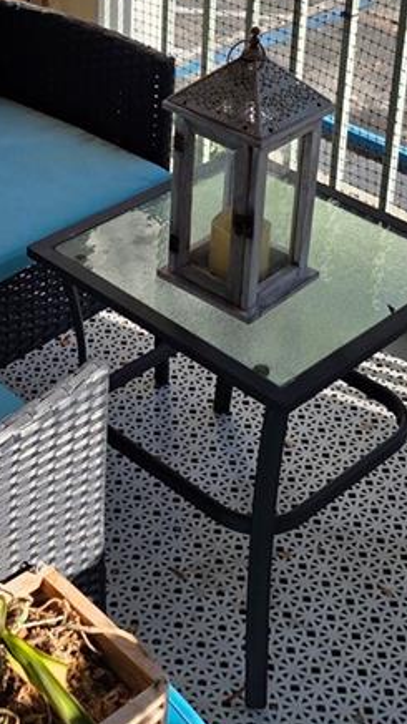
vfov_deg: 29.3
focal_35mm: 69
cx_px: 43
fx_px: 1325
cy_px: 68
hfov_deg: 17.2
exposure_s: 1/3569
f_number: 1.7
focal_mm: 6.3
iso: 80
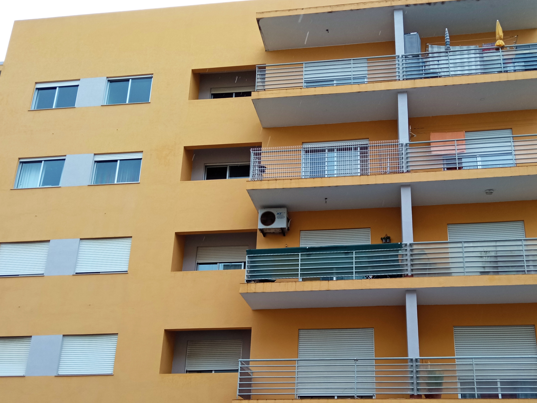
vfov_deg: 38.2
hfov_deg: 49.8
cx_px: 320
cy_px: 270
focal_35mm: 37
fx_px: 574
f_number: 2.2
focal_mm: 3.79
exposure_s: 1/324
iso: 111
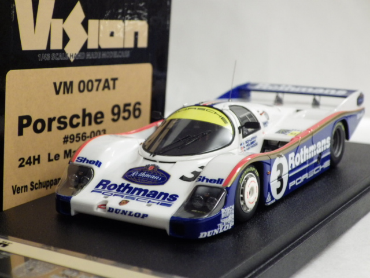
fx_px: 759
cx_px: 185
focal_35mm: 71
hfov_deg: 27.4
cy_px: 139
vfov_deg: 20.7
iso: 800
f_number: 4.2
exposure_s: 1/50
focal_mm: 12.8
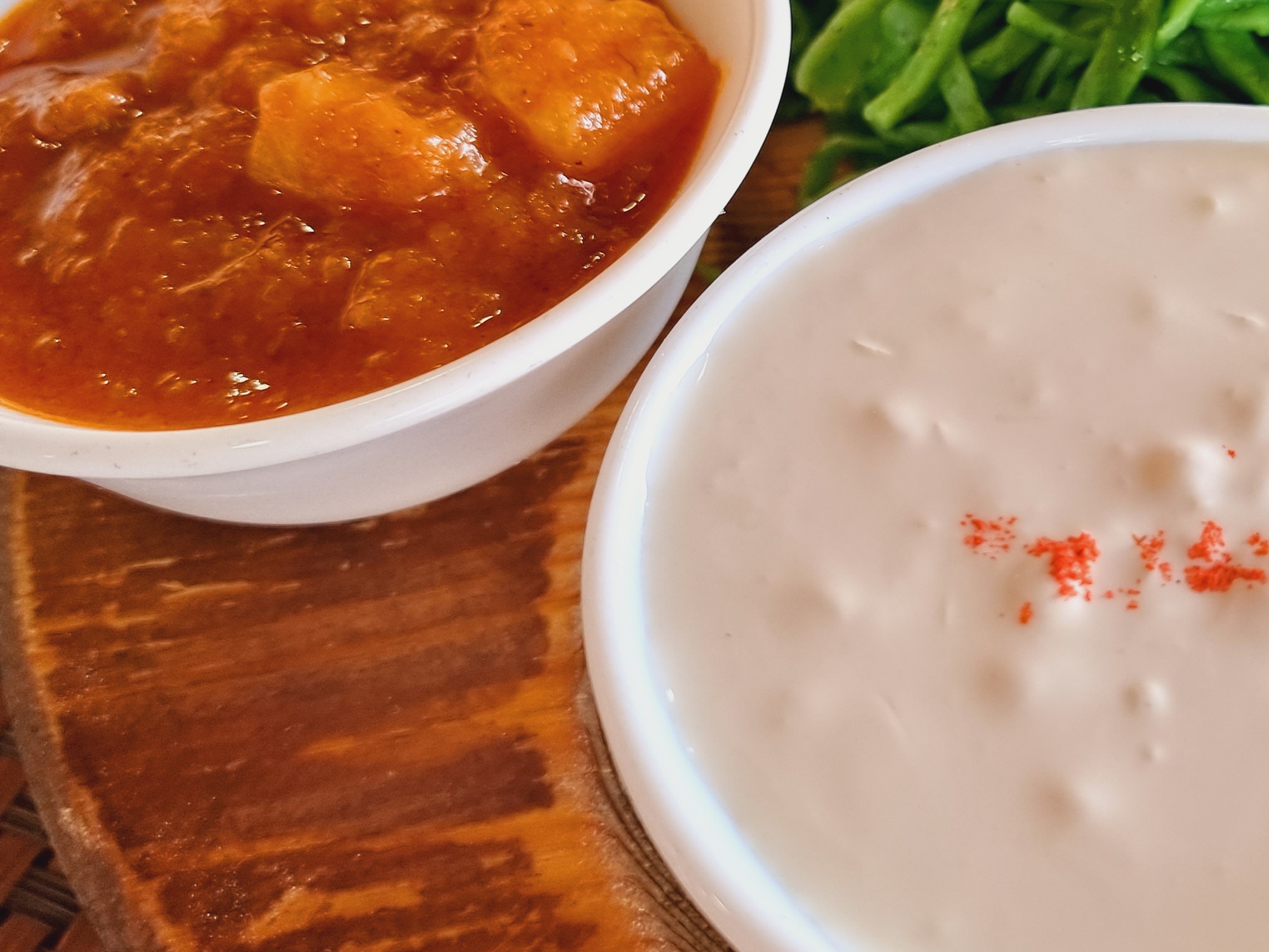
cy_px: 273
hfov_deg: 39.1
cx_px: 992
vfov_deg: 30.5
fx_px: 1723
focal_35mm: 47
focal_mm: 6.7
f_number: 1.8
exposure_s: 1/120
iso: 100
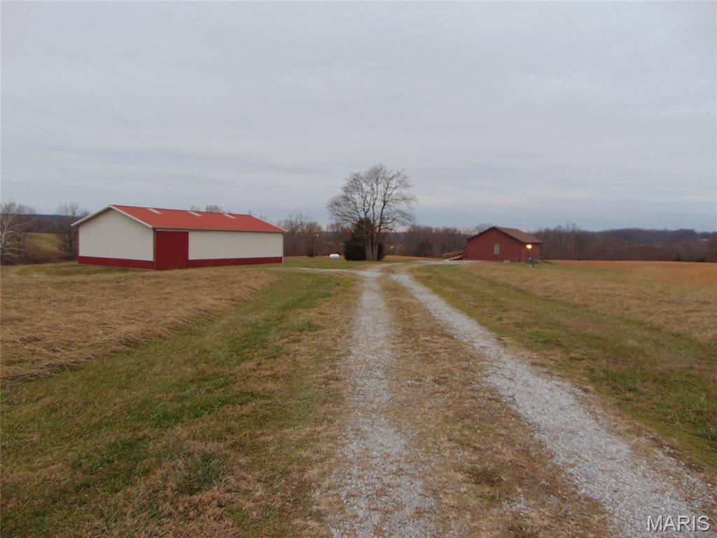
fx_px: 518
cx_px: 358
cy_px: 269
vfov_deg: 54.9
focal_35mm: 25
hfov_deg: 69.4
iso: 100
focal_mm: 4.5
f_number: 3
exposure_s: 1/5
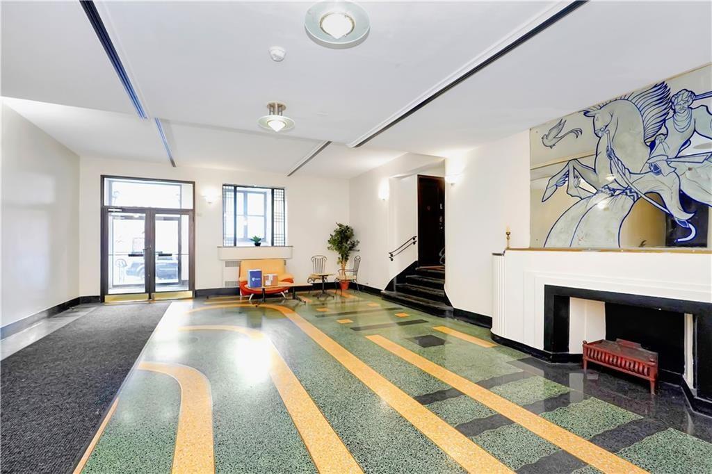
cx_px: 356
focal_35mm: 16
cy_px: 237
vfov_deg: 72.0
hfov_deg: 95.0
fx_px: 326
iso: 1600
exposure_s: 1/160
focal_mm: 11
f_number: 2.2
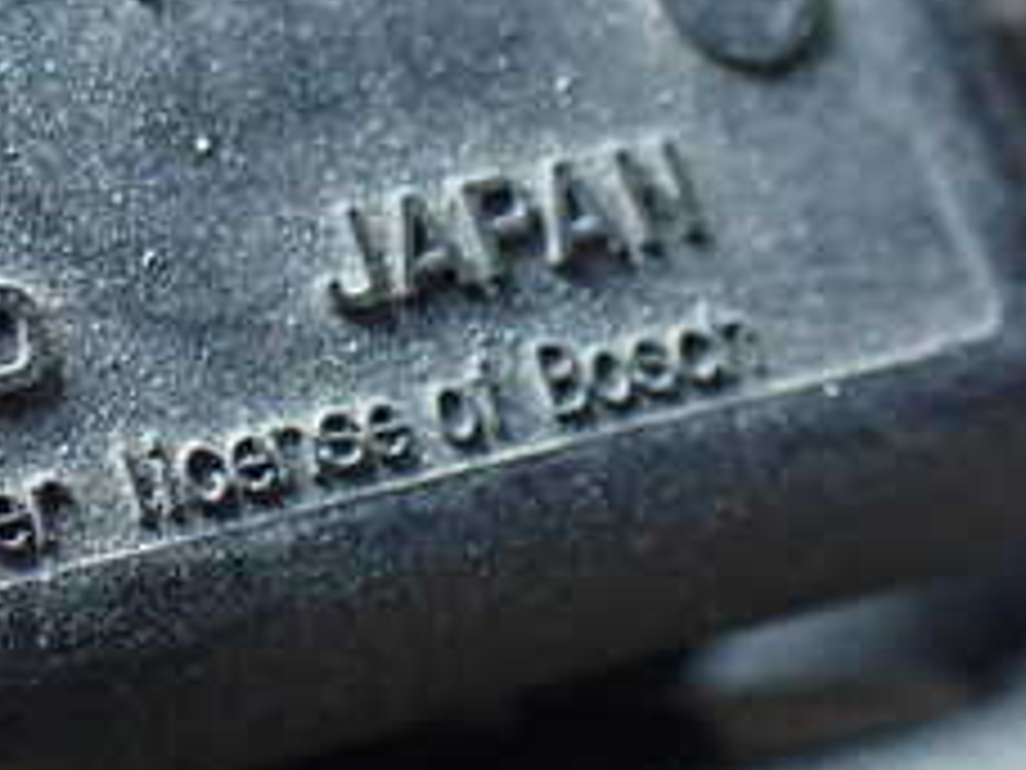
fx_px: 2342
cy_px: -32
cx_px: -310
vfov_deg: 18.1
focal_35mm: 79
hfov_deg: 22.2
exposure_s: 1/40
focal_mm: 5.4
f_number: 2.3
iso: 800
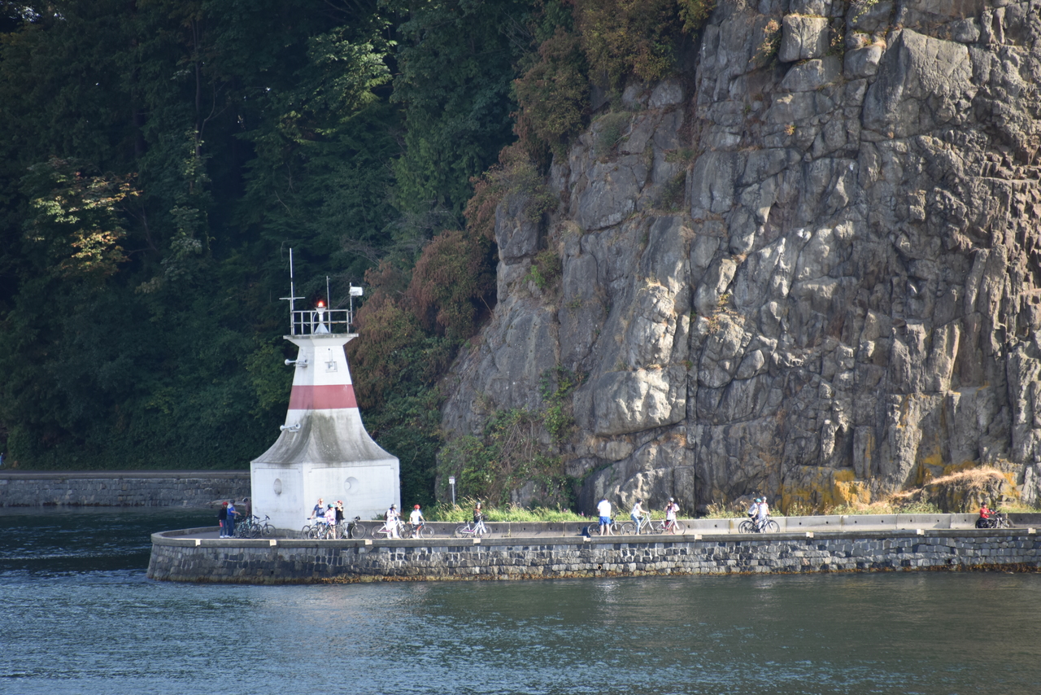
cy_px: 348
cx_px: 520
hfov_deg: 6.9
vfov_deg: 4.6
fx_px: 8676
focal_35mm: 300
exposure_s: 1/640
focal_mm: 300
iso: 560
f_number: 5.6
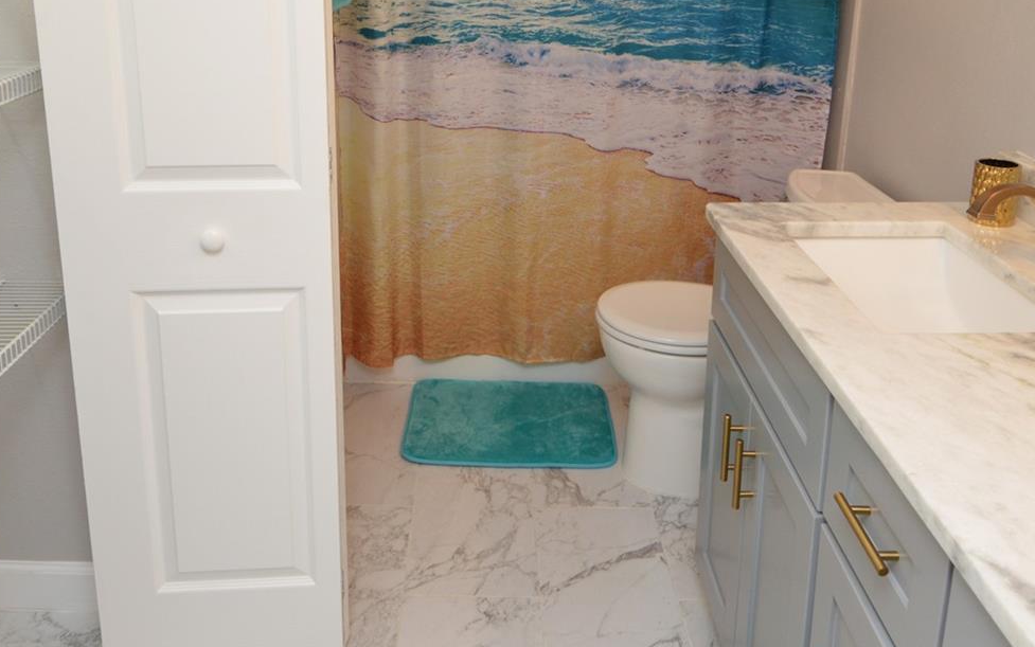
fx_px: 846
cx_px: 459
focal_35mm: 30
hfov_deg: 62.7
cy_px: 134
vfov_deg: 40.2
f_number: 4.5
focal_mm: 12
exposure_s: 1/80
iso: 400
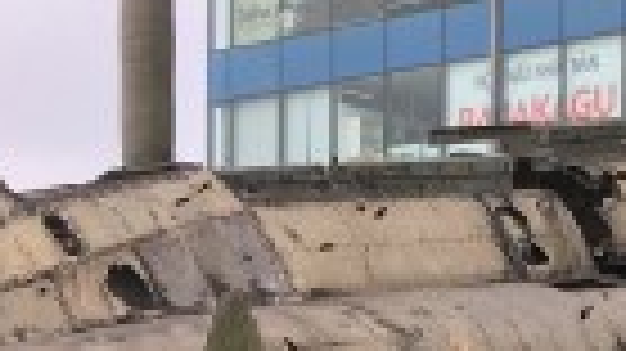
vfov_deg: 6.8
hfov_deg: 12.1
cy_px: 828
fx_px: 2820
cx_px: 907
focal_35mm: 170
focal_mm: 4.15
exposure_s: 1/651
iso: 25
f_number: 2.2
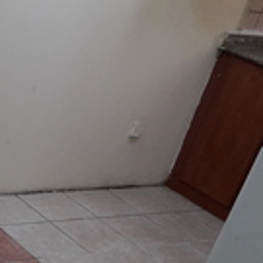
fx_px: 696
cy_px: 317
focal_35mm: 81
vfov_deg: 20.1
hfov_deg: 18.6
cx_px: -145
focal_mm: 3.6
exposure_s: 1/50
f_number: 1.9
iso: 64
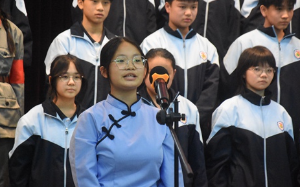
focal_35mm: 174
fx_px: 1418
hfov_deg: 12.1
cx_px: 143
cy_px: 97
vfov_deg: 7.6
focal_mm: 105
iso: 11400
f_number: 5.6
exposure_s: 1/160
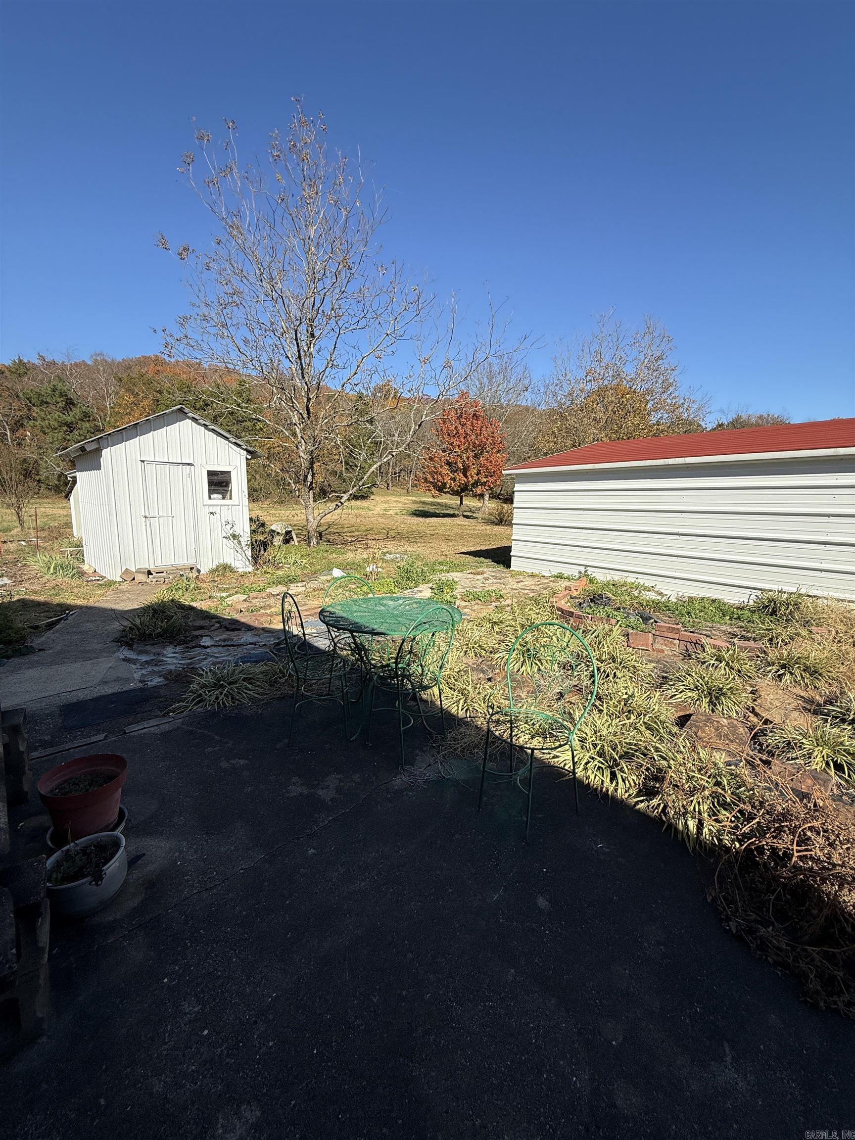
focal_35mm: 14
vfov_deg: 102.1
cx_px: 428
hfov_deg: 85.7
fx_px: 461
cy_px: 570
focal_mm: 2.22
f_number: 2.2
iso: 50
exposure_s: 1/1497
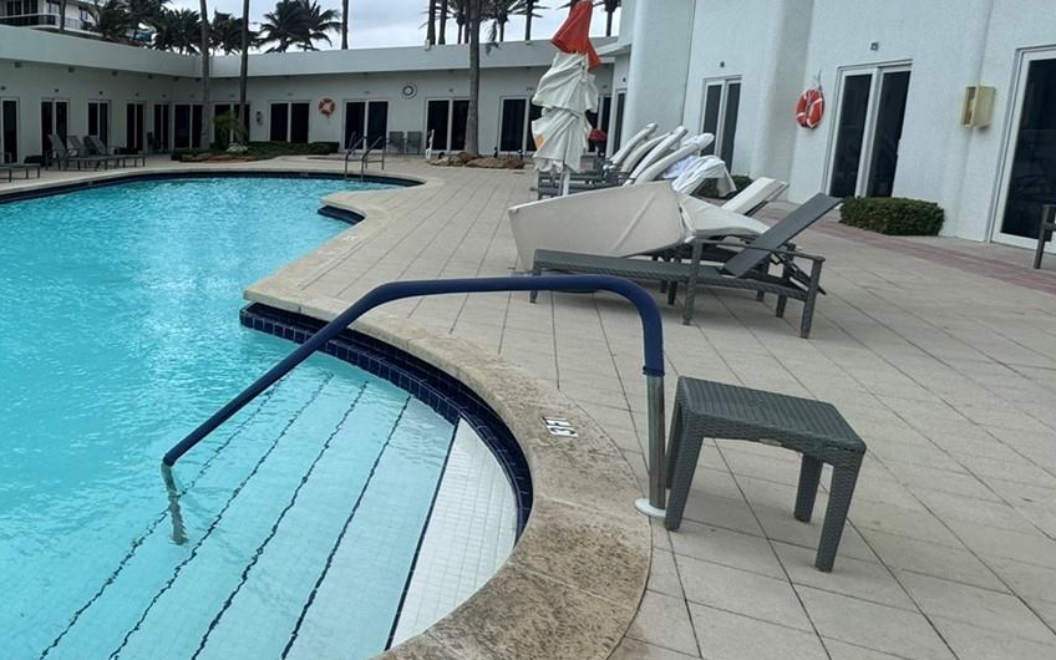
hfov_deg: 55.6
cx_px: 68
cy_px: 239
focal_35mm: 28
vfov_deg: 44.1
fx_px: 806
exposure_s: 1/421
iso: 40
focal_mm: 2.22
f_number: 2.2
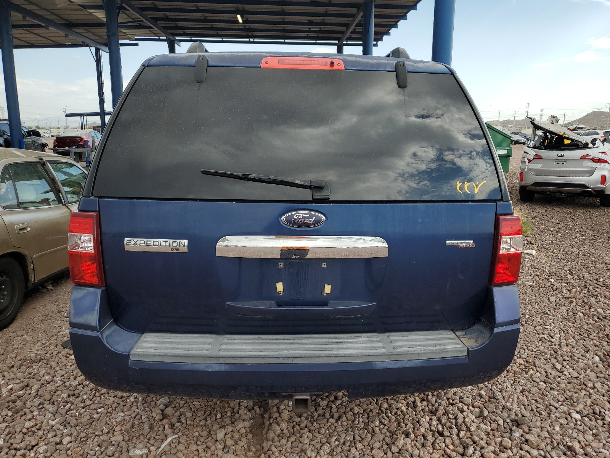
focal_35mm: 26
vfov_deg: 53.1
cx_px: 305
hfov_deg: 67.3
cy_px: 229
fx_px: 458
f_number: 1.5
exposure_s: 1/1429
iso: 50
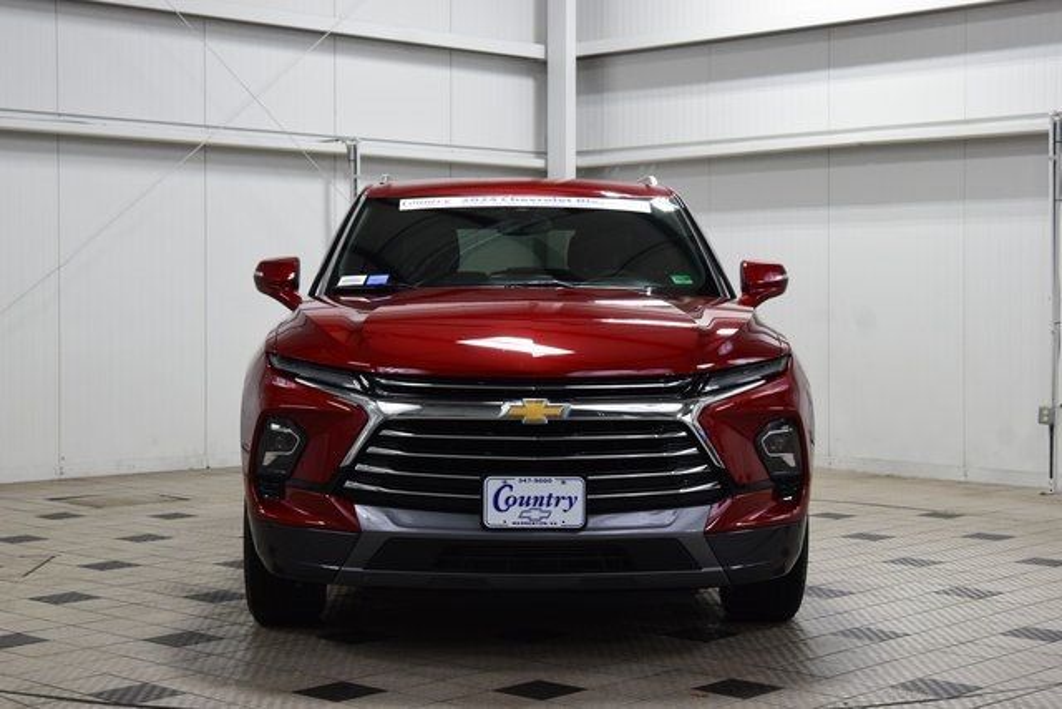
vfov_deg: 21.6
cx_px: 531
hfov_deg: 31.9
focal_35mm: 63
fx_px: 1859
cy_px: 354
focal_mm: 42
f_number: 7.1
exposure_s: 1/60
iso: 1600
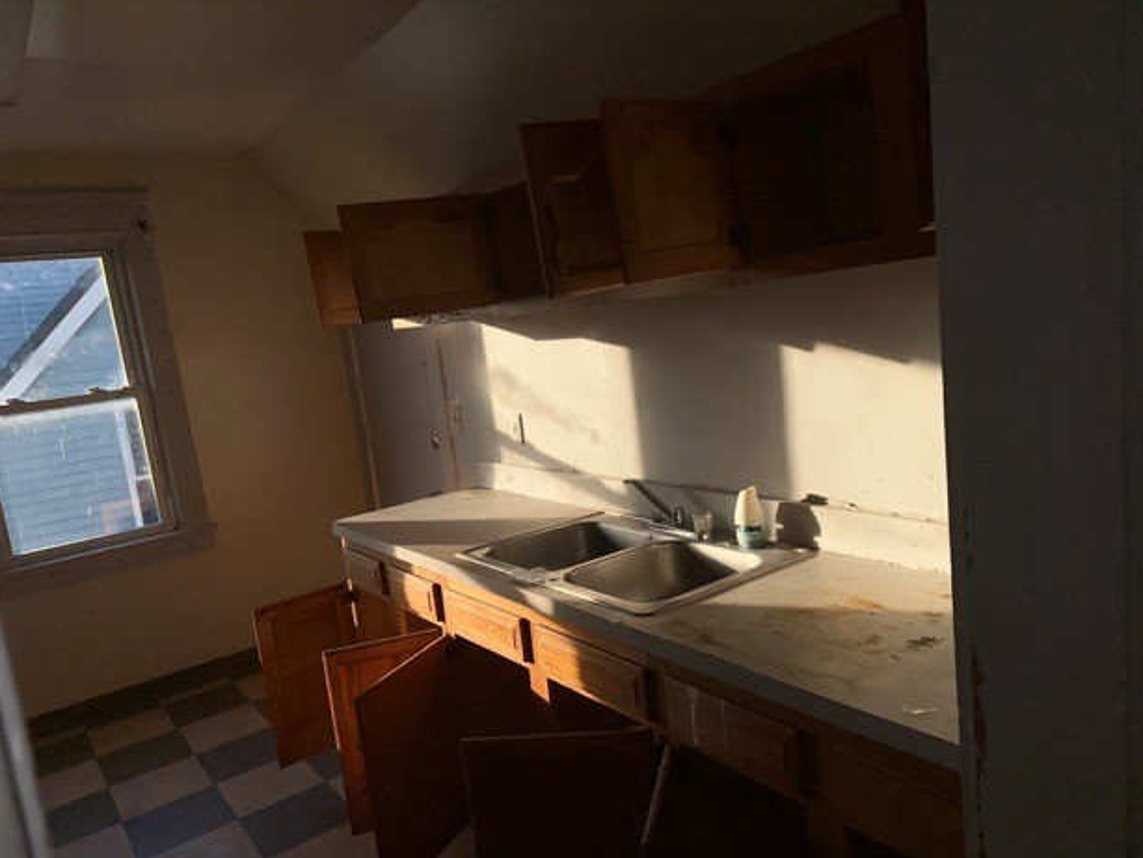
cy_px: 443
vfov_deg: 54.9
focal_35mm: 25
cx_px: 590
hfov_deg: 69.4
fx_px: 826
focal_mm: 6.86
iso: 50
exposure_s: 1/4184
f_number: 1.78
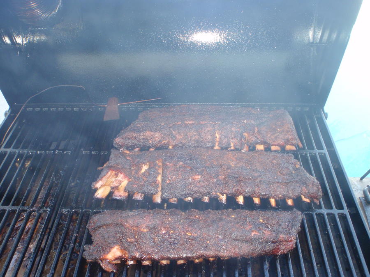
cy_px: 138
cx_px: 185
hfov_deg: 51.4
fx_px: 385
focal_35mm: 36
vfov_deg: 39.7
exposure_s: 1/40
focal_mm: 6.53
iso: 160
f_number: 4.1
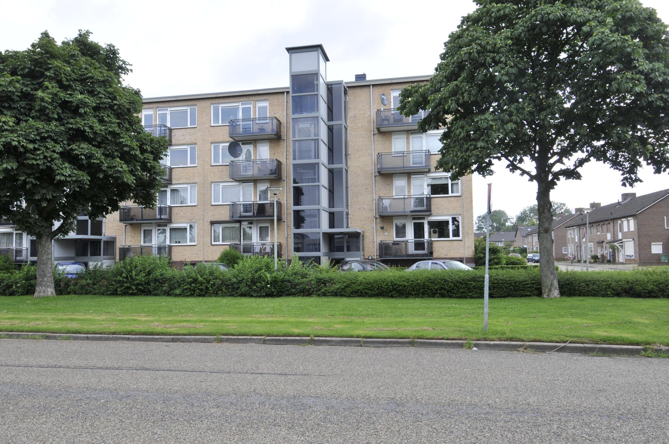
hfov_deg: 73.8
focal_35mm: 24
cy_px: 222
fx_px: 445
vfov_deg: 53.0
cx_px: 334
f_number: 9
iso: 200
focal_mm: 16
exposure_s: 1/160
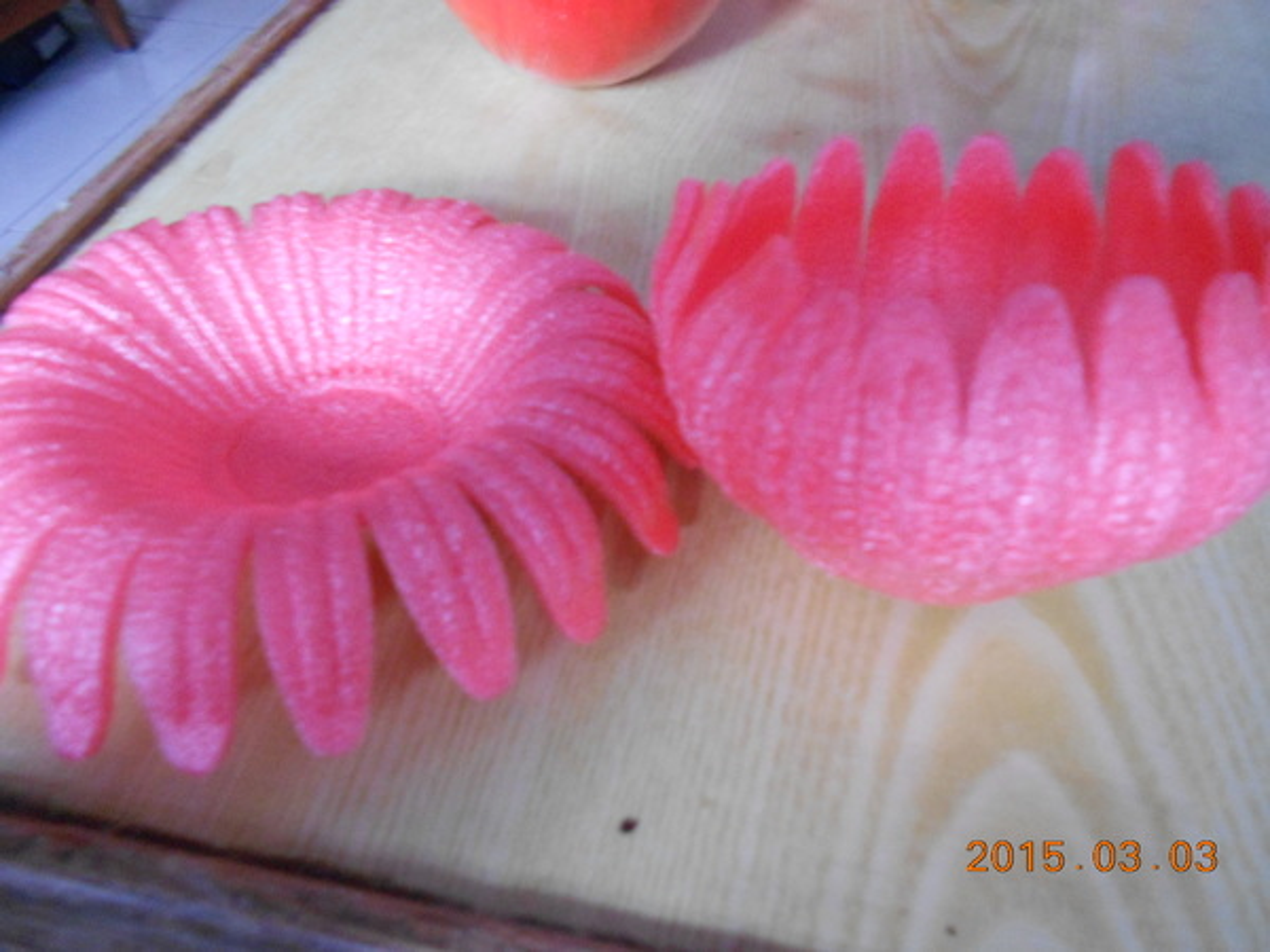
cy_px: 476
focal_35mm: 26
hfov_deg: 67.3
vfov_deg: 53.1
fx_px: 954
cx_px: 635
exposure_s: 1/10
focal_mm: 4.6
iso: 400
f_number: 3.2
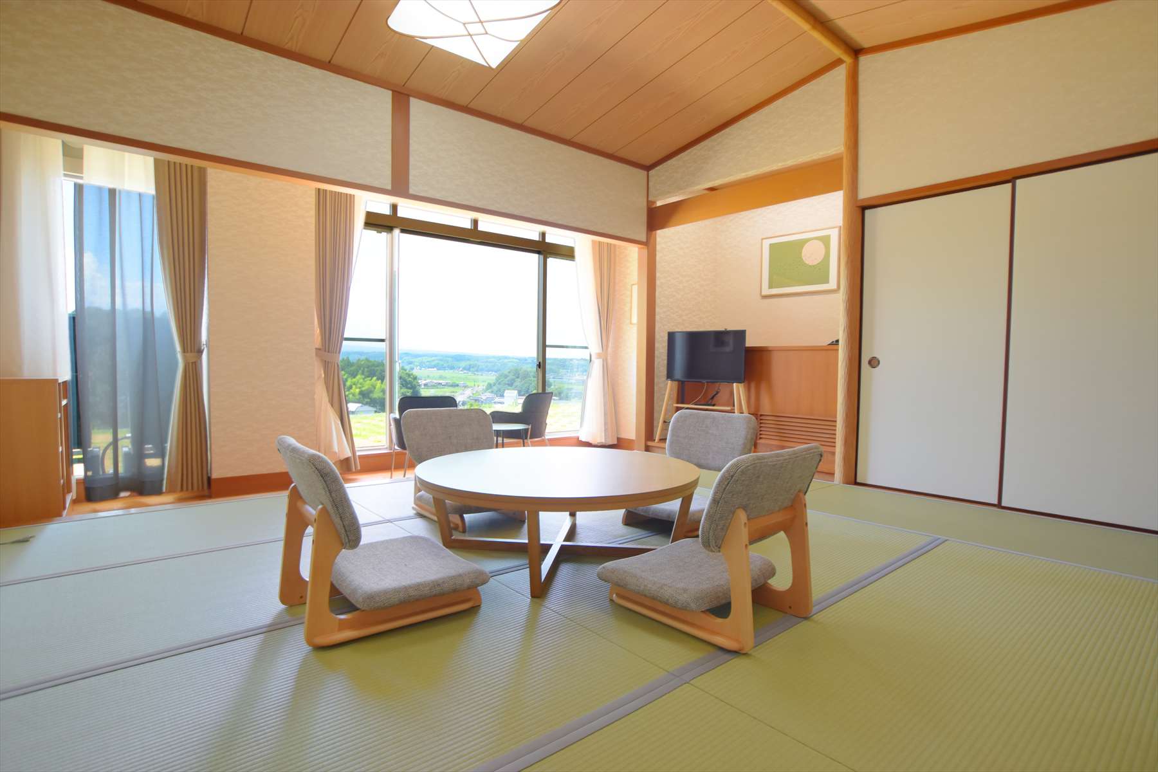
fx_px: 531
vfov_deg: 72.1
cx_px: 579
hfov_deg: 95.0
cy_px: 386
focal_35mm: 16
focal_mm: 11
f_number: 4.5
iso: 640
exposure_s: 1/50
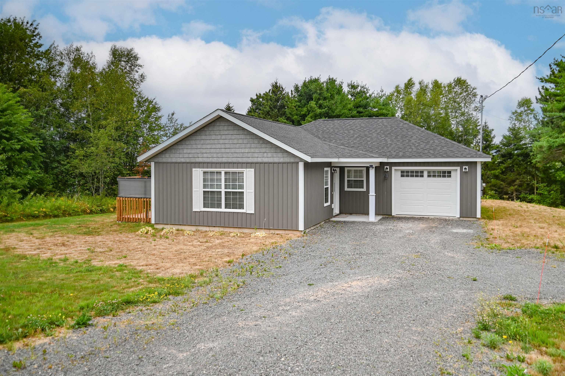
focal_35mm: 32
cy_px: 188
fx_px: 502
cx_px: 282
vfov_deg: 41.1
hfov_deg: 58.8
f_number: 5.6
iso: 140
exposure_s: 1/250
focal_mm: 32
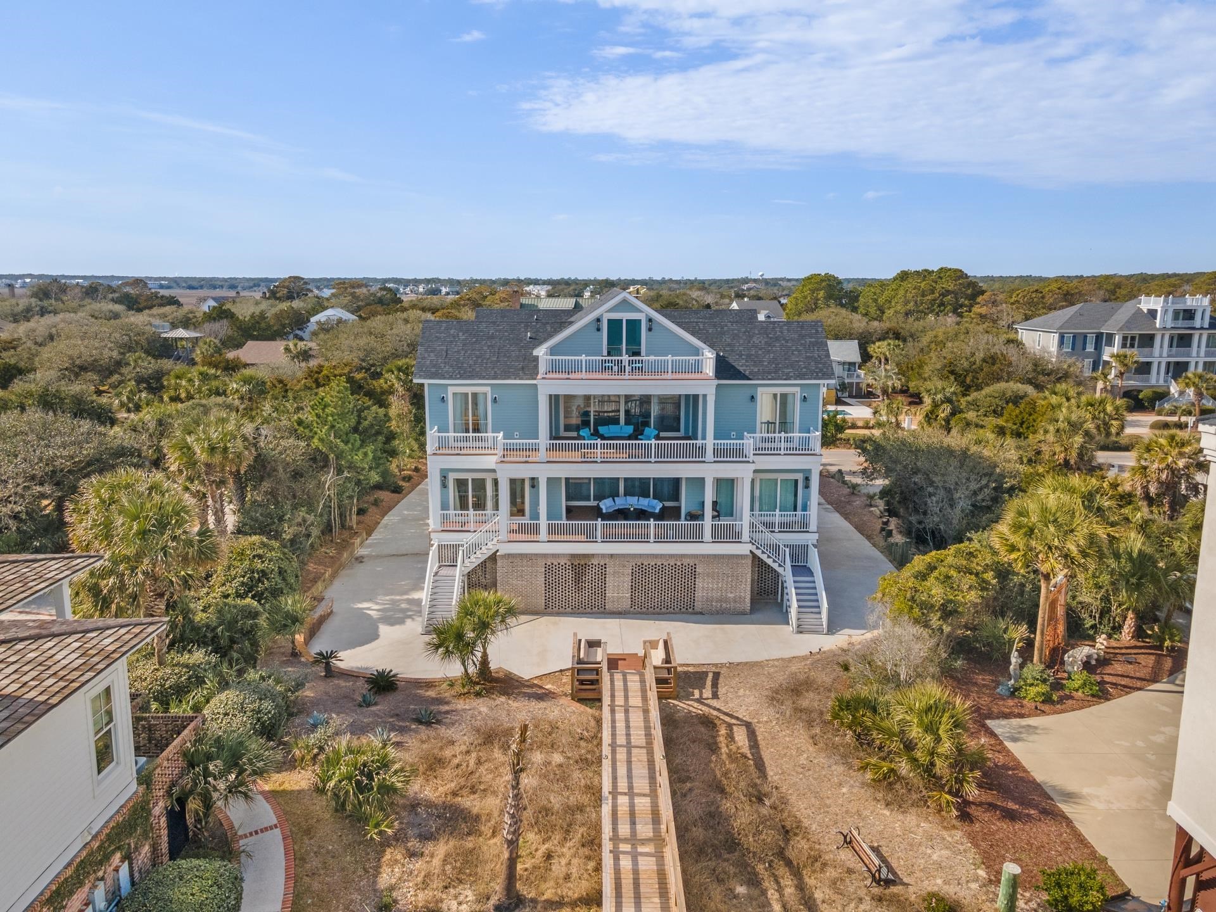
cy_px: 456
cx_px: 608
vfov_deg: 56.8
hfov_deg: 71.6
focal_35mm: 24
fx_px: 843
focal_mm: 4.5
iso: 100
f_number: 2.8
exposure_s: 1/800
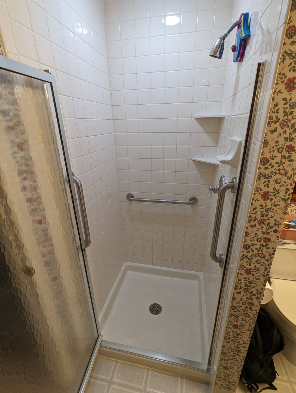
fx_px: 182
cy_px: 196
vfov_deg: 94.4
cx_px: 148
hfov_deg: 78.3
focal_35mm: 16
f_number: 2.2
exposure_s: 1/30
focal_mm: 2.35
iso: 111
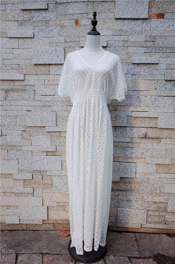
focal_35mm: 28
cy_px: 132
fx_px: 205
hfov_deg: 46.2
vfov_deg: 65.6
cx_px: 88
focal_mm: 18.3
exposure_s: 1/80
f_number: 4
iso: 100
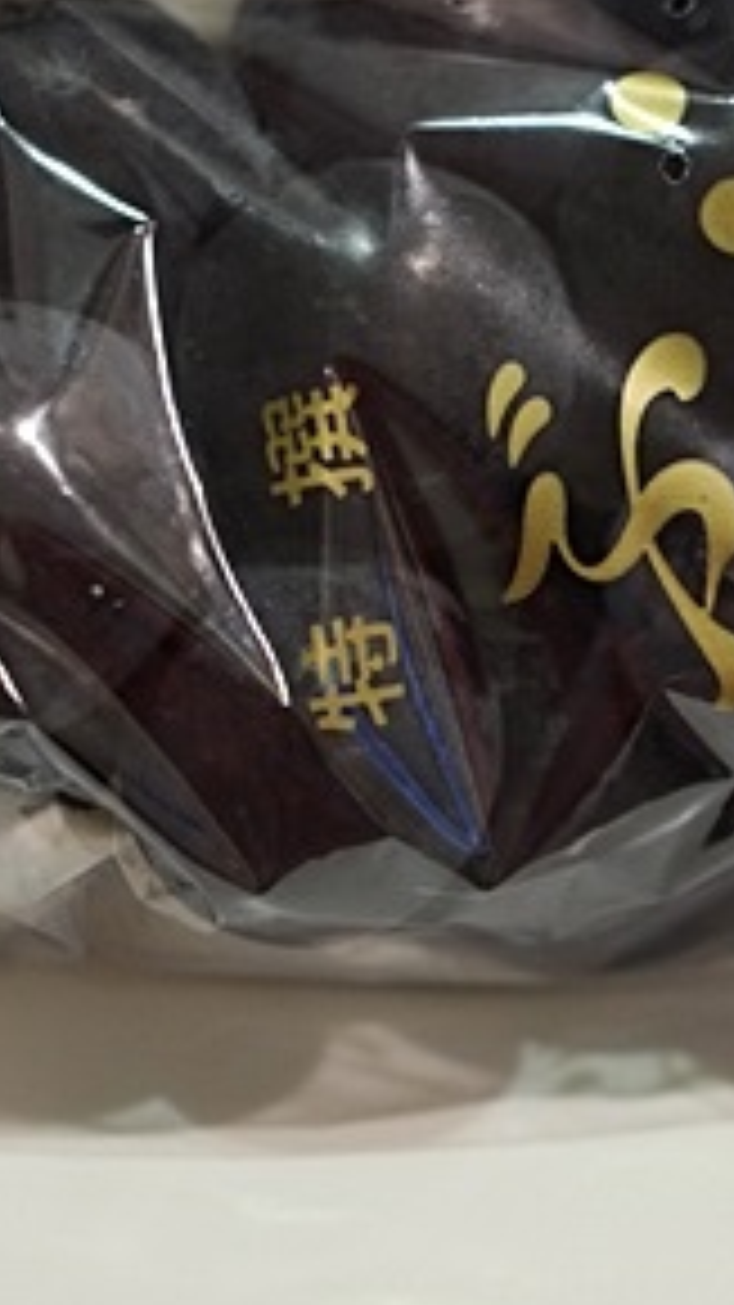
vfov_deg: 18.6
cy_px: 580
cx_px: 950
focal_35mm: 115
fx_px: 3981
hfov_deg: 10.3
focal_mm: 35
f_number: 2.8
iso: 1600
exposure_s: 1/56
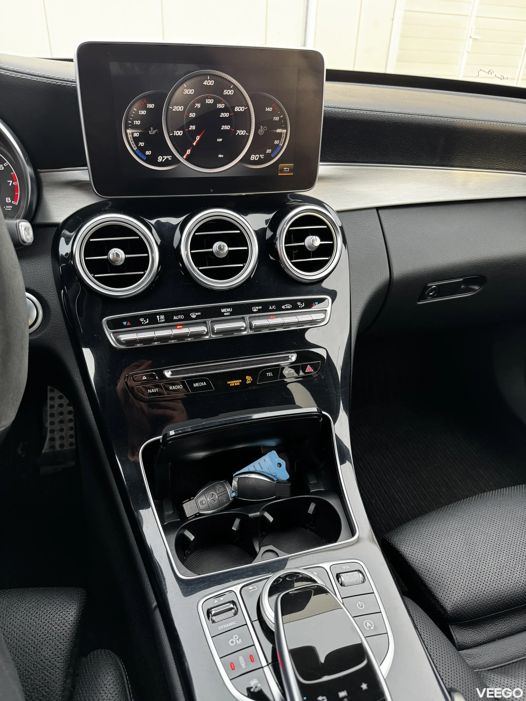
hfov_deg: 56.8
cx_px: 263
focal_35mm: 24
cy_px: 350
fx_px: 486
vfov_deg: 71.6
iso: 160
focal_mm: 6.76
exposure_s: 1/70
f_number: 1.78
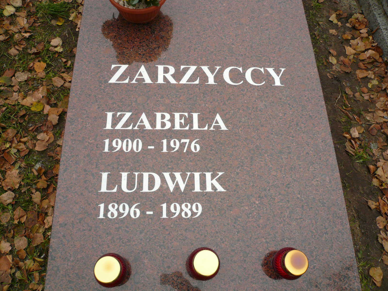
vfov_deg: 49.7
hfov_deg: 63.4
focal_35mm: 28
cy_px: 146
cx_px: 194
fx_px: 314
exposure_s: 1/80
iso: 100
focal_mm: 4.6
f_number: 2.8
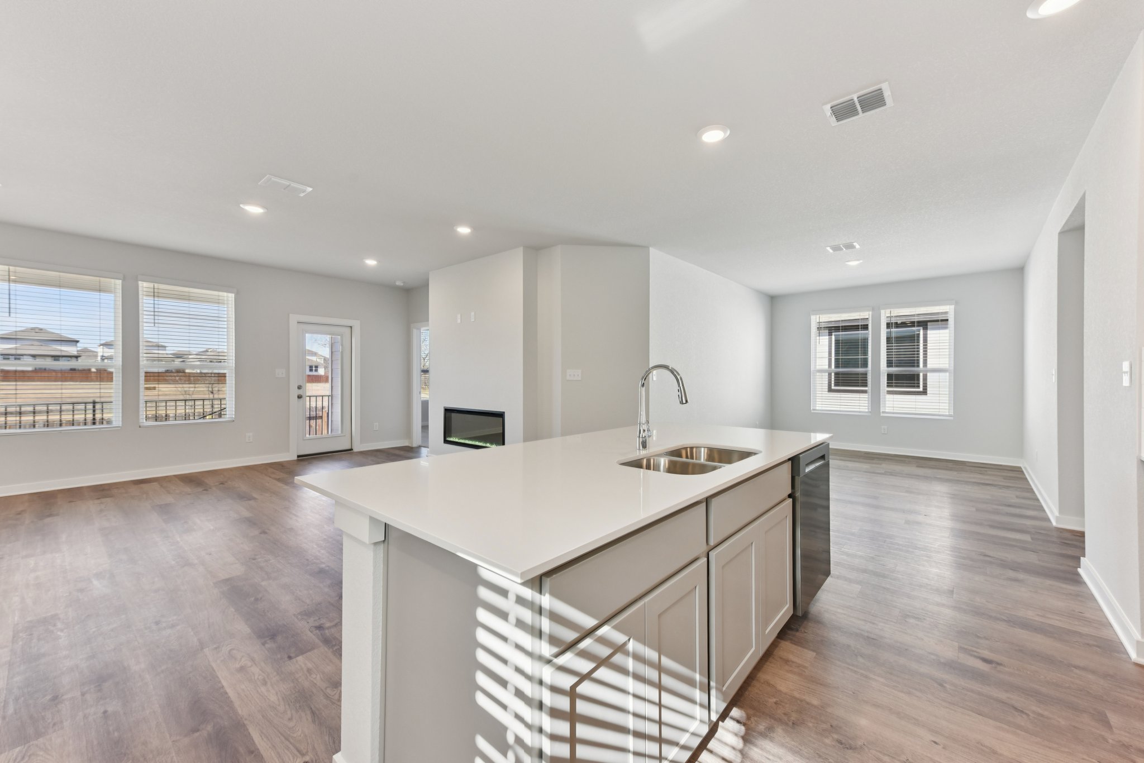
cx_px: 572
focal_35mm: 14
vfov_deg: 81.2
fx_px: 445
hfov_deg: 104.2
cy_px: 382
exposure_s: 1/60
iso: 400
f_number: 8
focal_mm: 14
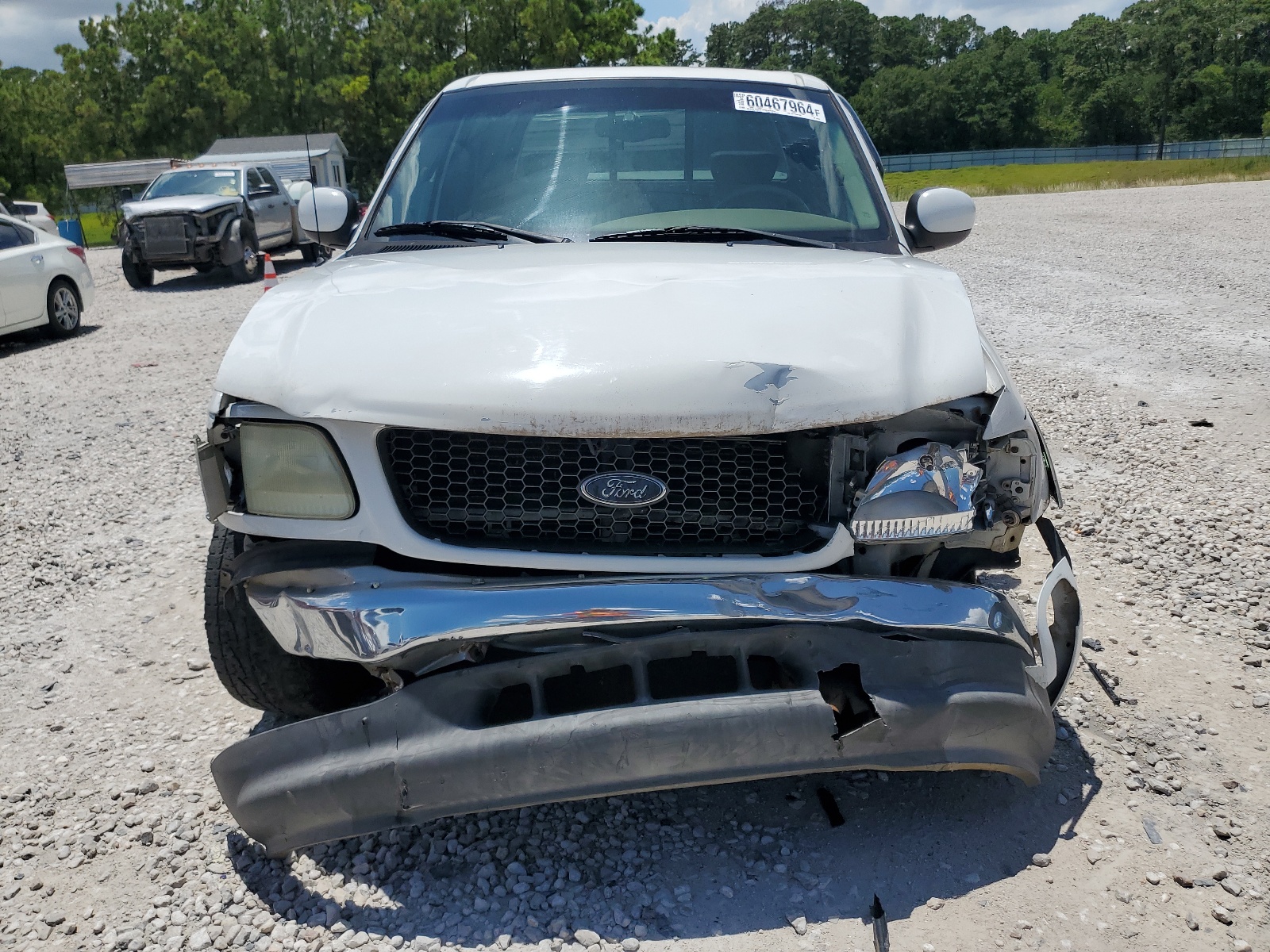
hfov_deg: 67.3
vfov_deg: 53.1
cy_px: 476
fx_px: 954
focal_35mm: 26
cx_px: 635
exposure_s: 1/10000
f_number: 1.5
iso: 50
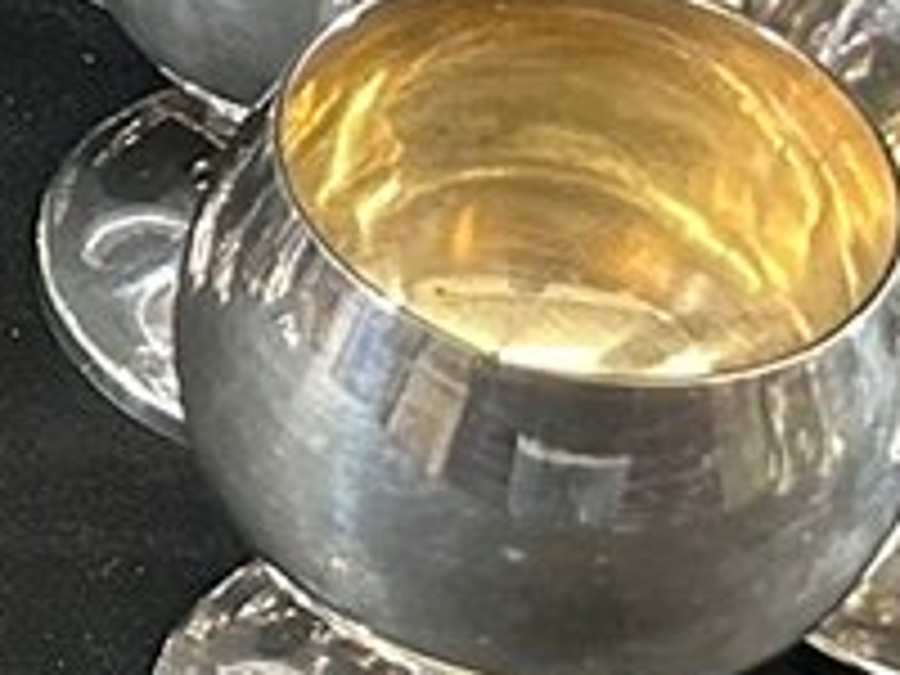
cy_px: -196
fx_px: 4732
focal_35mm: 182
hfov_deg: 10.2
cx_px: -731
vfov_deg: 8.1
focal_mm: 6.86
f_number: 1.78
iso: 640
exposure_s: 1/60
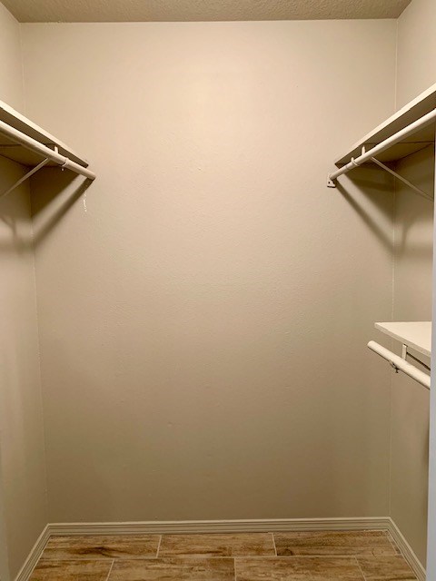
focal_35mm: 26
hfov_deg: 53.1
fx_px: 437
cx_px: 218
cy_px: 290
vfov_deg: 67.3
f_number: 1.8
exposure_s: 1/60
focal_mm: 4.25
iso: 200
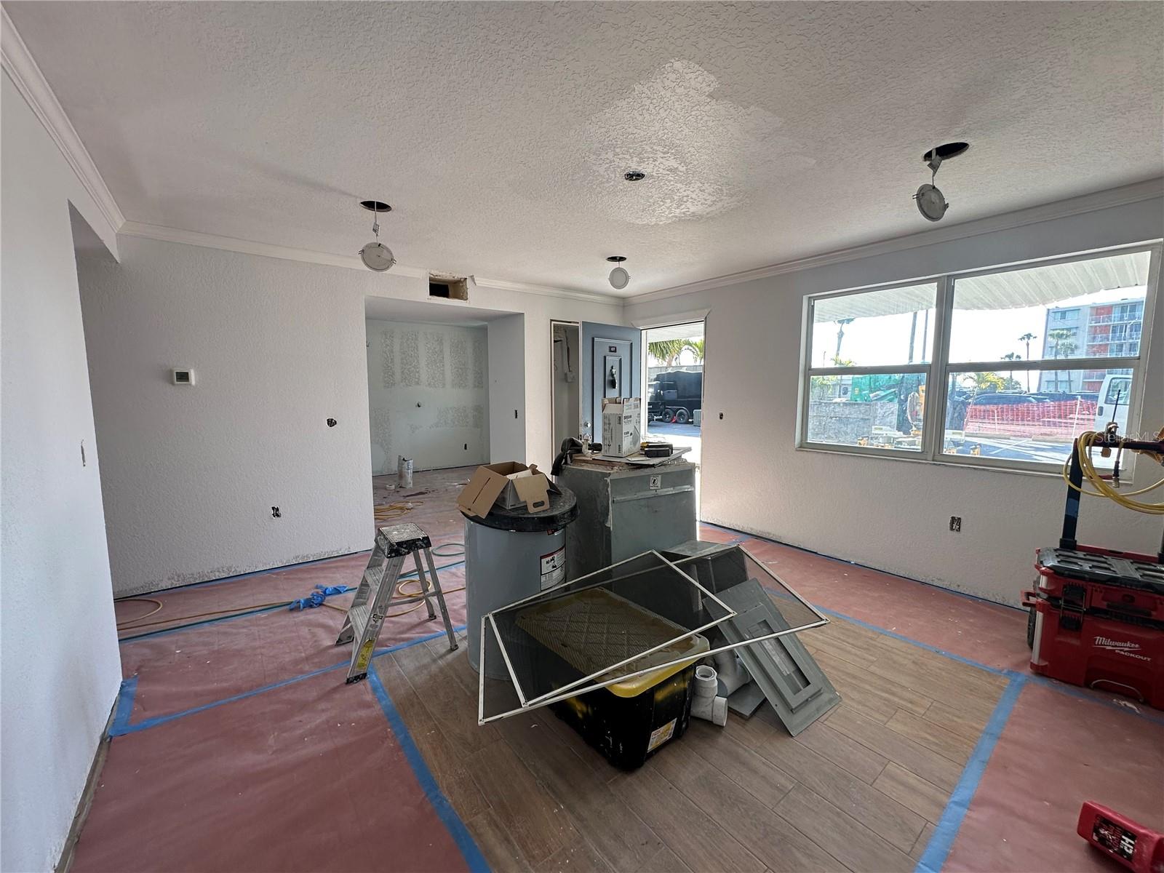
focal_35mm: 14
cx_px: 582
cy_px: 436
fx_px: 471
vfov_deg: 85.7
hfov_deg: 102.1
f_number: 2.2
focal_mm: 2.22
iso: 40
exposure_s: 1/122
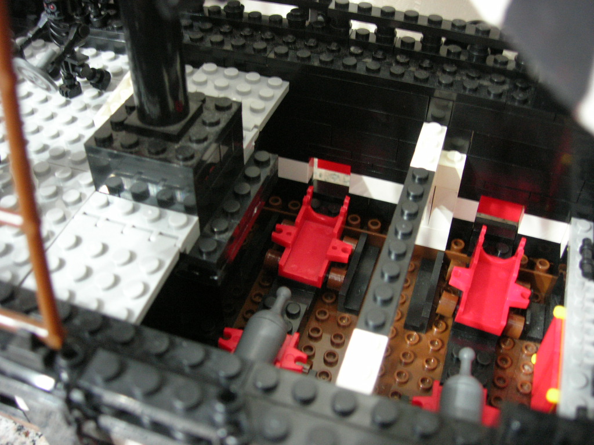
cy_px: 222
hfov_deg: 49.0
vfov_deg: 37.7
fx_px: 652
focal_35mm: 38
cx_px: 297
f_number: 2.8
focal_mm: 7.8
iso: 200
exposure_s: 1
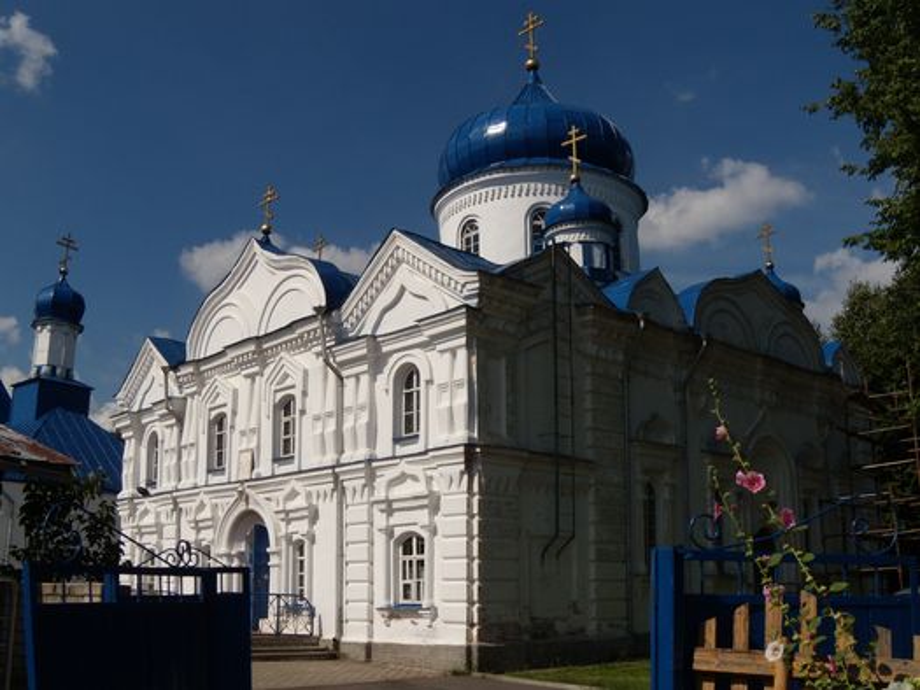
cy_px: 345
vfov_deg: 39.7
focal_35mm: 36
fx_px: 957
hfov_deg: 51.3
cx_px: 460
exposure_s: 1/500
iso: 80
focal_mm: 6.4
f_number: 8.5
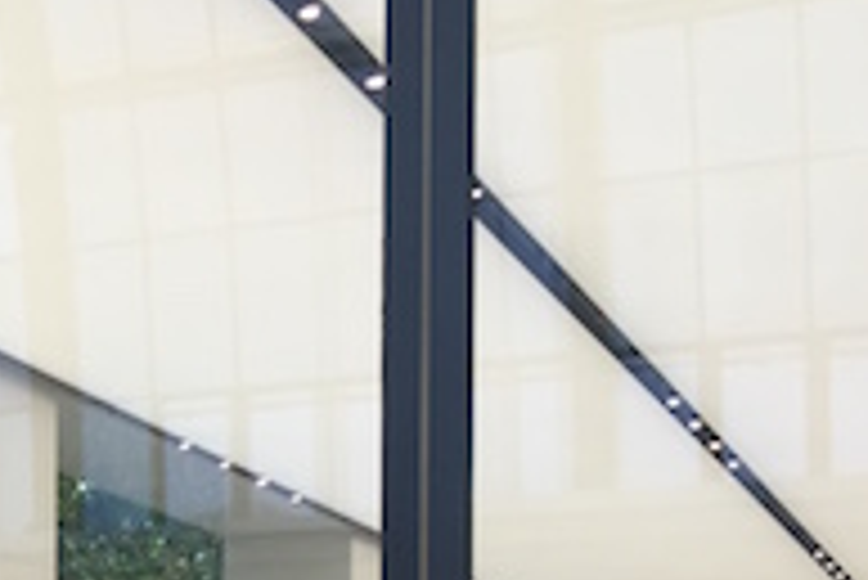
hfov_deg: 17.7
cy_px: 883
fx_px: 2485
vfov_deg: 12.6
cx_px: -436
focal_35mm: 103
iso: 32
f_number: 2.2
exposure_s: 1/102
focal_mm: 4.15
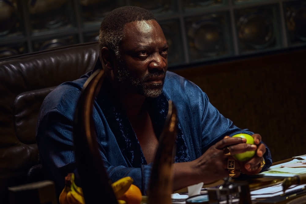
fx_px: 1785
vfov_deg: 6.5
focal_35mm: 210
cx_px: 153
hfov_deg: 9.8
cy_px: 102
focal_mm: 140
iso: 5000
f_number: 2.8
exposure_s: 1/125
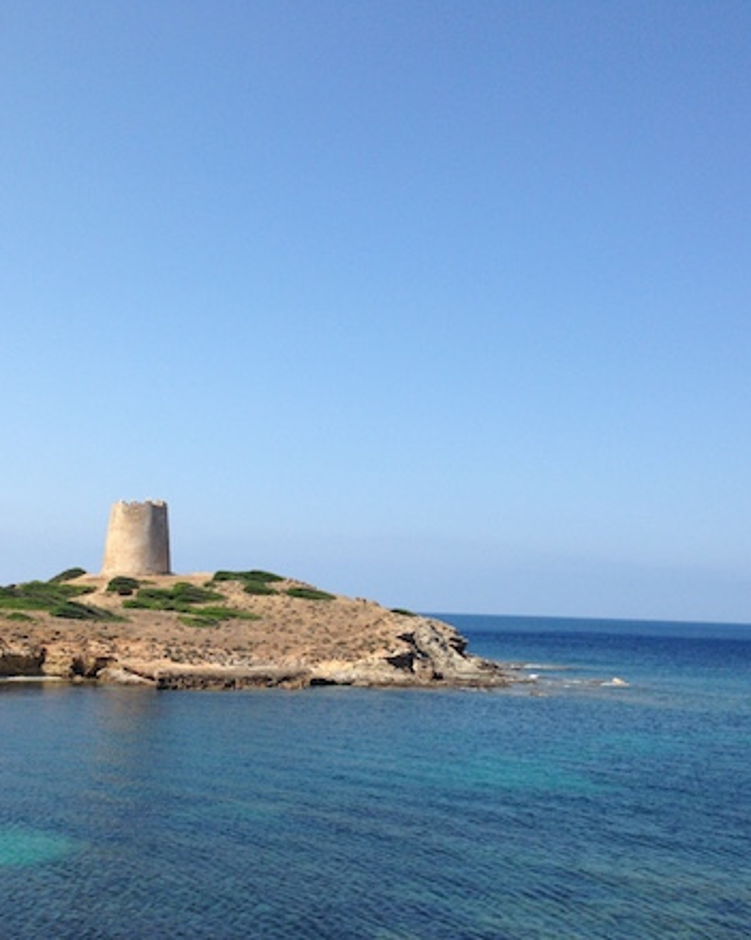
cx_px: 306
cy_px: 463
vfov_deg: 42.0
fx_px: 1223
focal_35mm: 44
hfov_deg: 34.0
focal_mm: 4.12
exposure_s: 1/1808
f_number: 2.4
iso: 50
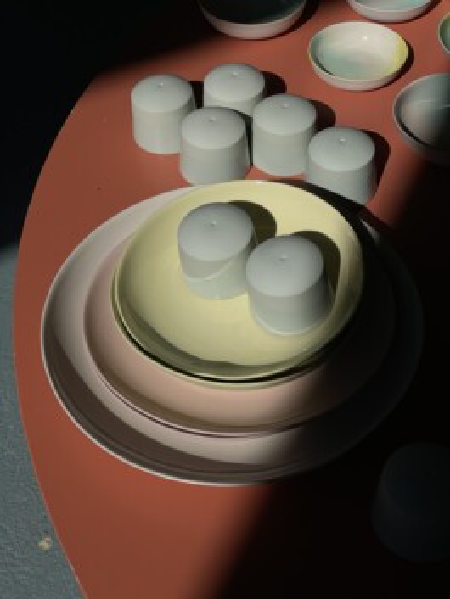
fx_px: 901
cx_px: 225
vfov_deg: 36.8
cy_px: 300
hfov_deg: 28.0
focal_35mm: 52
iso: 25
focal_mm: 6
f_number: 2
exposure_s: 1/11905
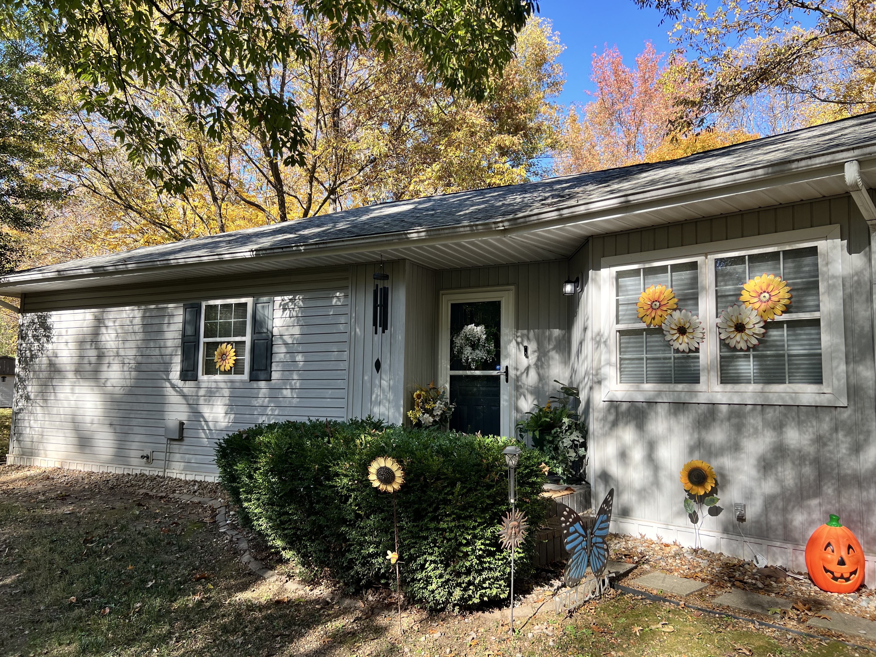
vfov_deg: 53.1
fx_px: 658
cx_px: 438
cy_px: 328
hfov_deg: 67.3
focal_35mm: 26
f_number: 1.5
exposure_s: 1/632
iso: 50
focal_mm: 5.7
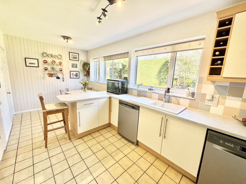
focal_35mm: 14
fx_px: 99
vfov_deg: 85.7
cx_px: 123
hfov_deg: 102.1
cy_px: 92
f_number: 2.2
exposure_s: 1/100
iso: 50
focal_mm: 2.22
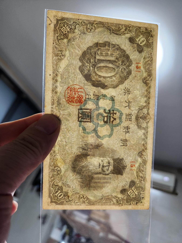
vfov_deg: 73.9
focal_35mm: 23
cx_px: 91
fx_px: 161
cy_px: 122
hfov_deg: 58.9
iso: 640
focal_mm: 5.4
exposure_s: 1/50
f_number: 1.8
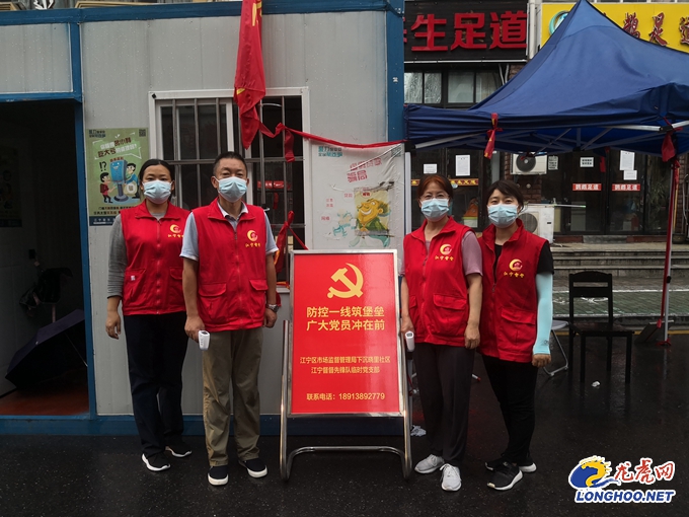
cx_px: 344
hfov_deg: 65.3
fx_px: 537
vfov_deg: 51.4
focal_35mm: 27
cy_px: 258
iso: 50
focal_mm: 3.95
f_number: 1.6
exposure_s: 1/110
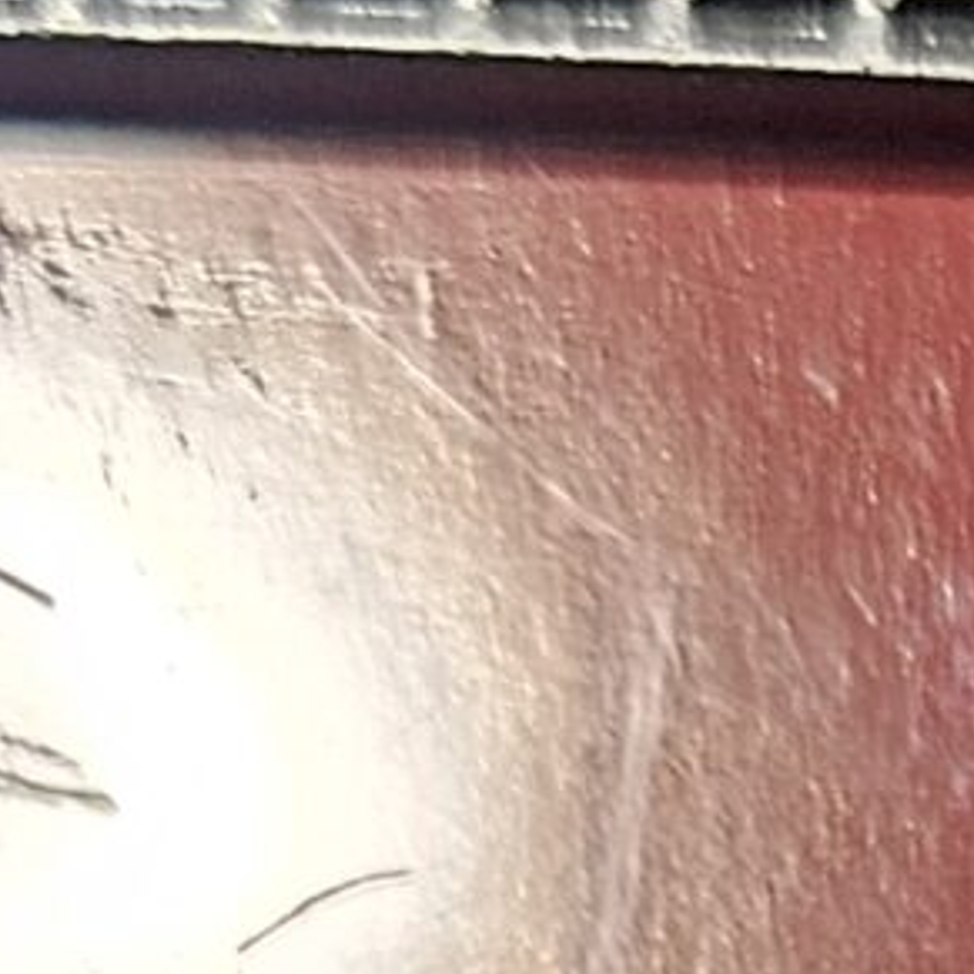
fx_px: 5698
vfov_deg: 7.6
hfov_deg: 9.2
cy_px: 3548
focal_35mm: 179
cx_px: 1951
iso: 40
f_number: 1.7
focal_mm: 6.3
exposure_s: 1/120
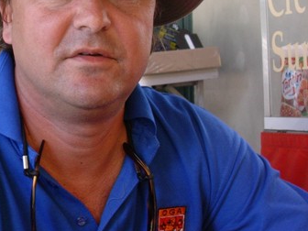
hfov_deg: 24.7
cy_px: 58
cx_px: 73
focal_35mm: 78
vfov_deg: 18.8
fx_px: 694
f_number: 2.8
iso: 70
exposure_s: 1/41.4
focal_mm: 6.2
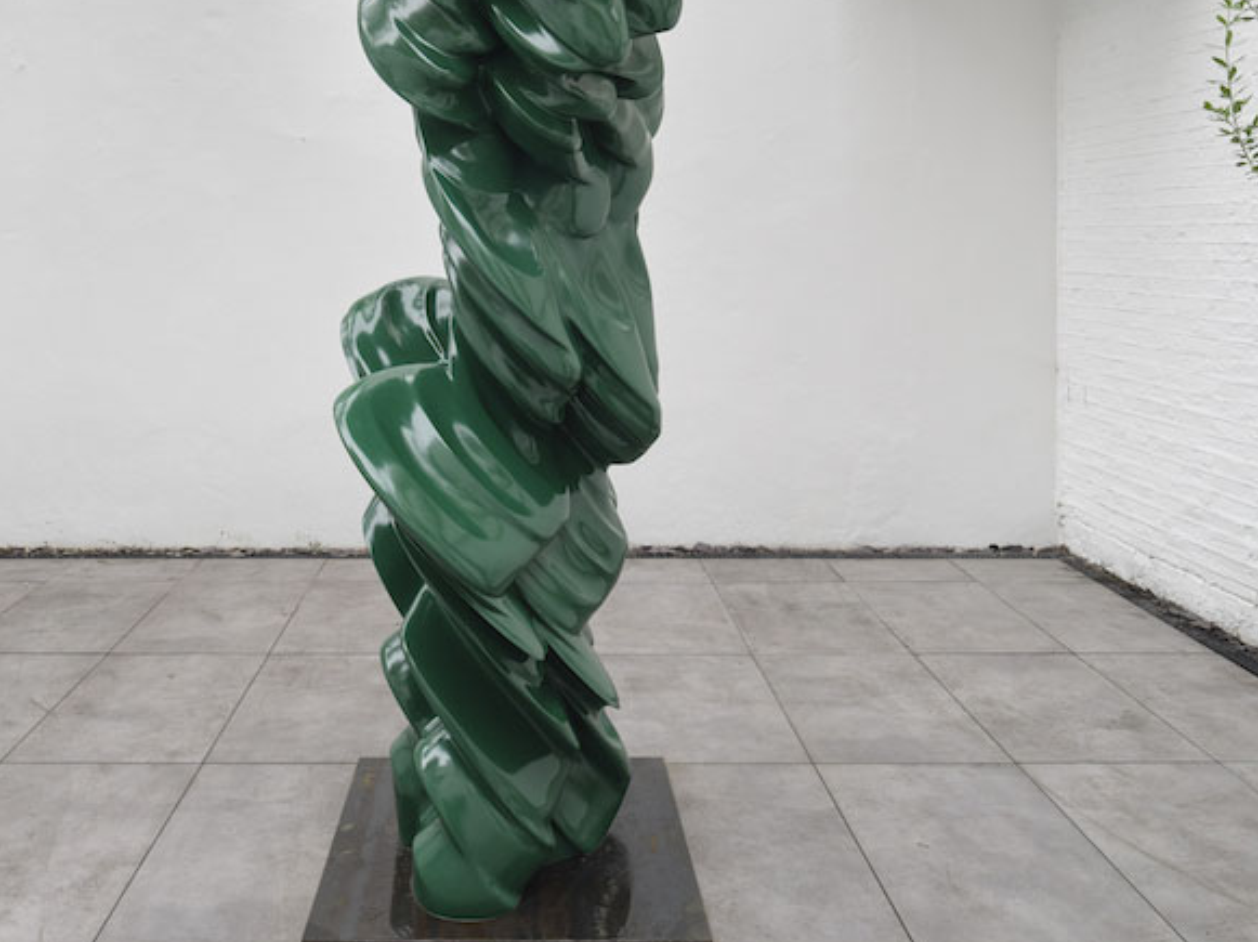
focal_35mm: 31
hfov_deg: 58.0
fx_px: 1126
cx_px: 522
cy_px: 227
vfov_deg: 43.8
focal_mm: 23
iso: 200
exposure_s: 1/25
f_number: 8
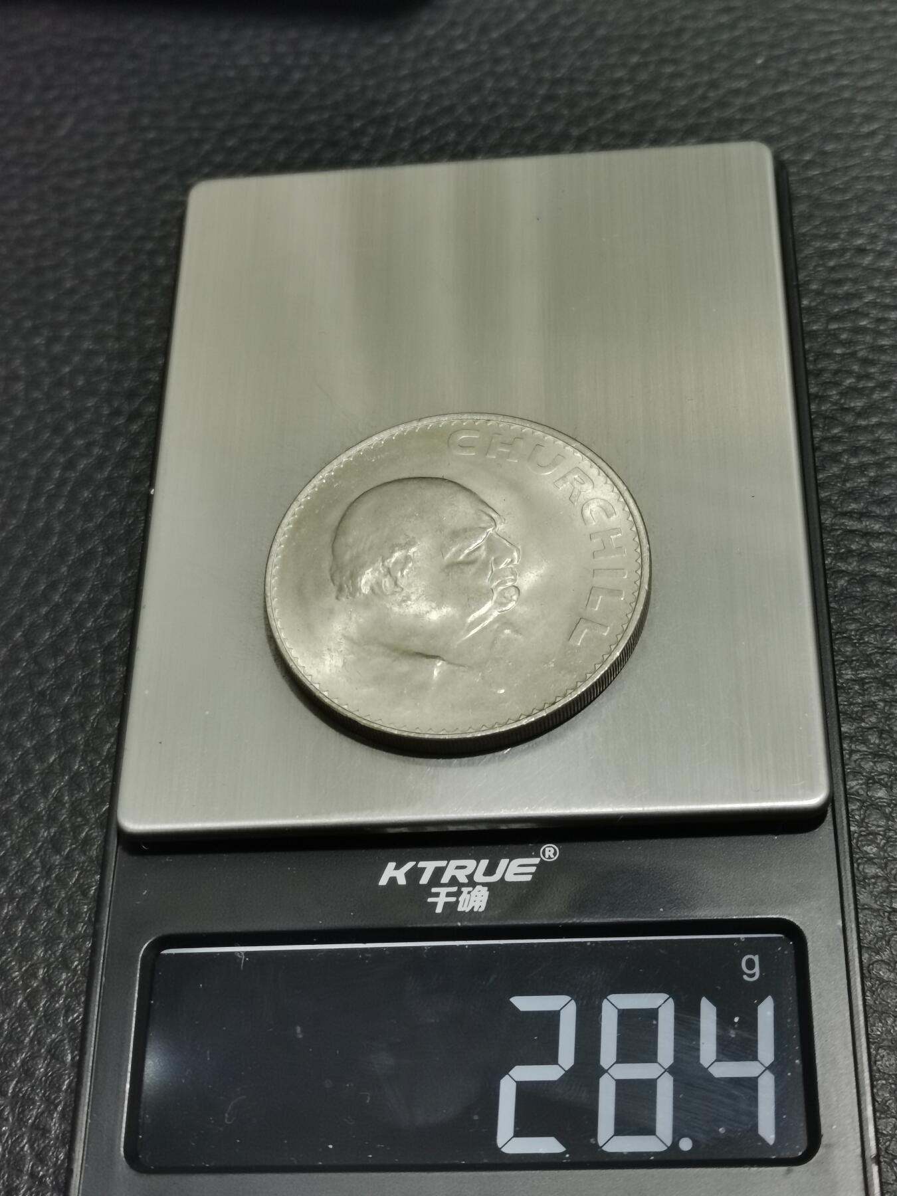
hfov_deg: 26.1
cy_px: 598
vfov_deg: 34.3
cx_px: 448
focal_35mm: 56
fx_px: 1935
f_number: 1.8
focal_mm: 5.58
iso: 100
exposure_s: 1/100
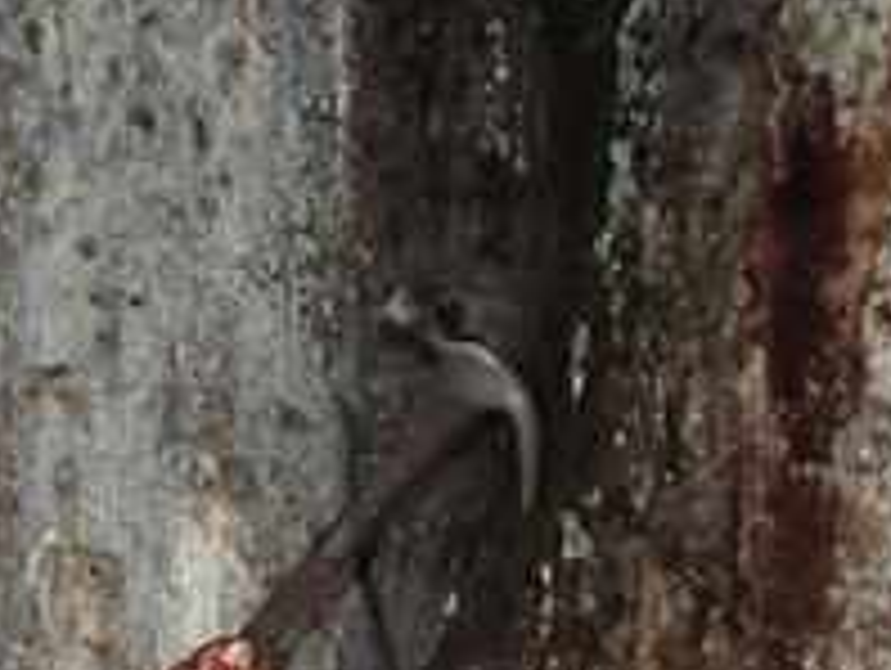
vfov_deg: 11.1
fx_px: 3324
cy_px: 989
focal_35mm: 129
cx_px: -486
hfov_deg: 14.2
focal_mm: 4.5
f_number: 2.8
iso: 100
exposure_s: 1/400
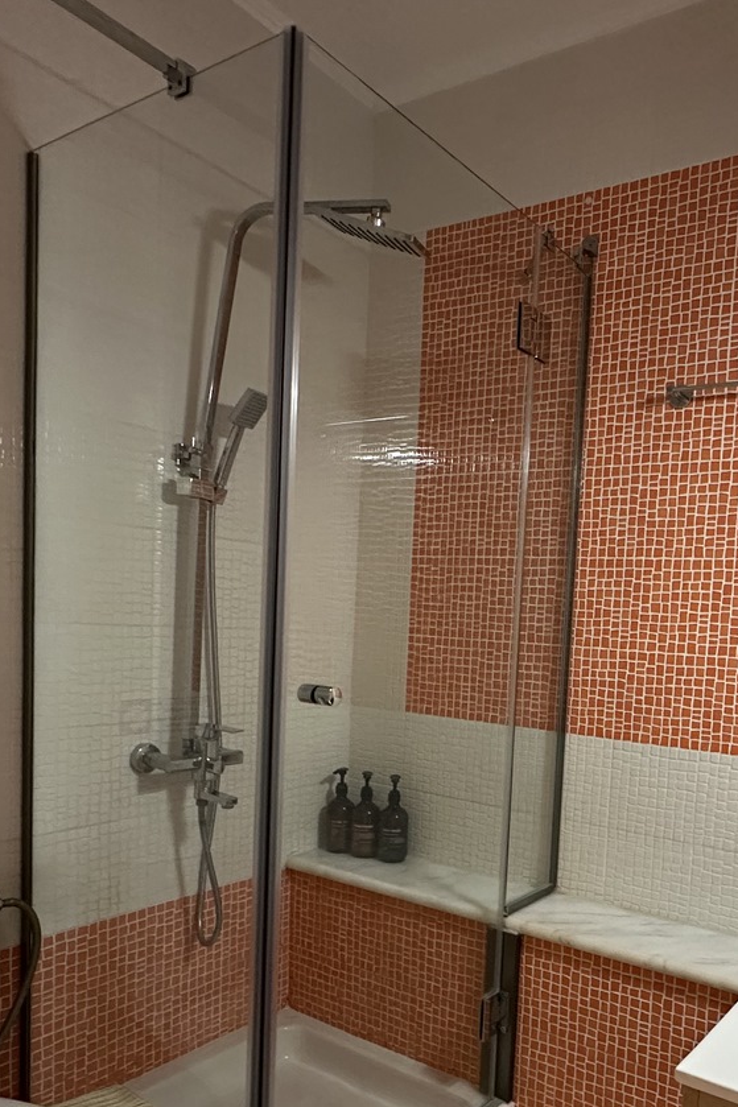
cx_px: 521
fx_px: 861
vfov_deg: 64.5
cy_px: 693
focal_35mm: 28
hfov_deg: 45.3
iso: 640
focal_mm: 2.22
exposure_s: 1/50
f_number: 2.2
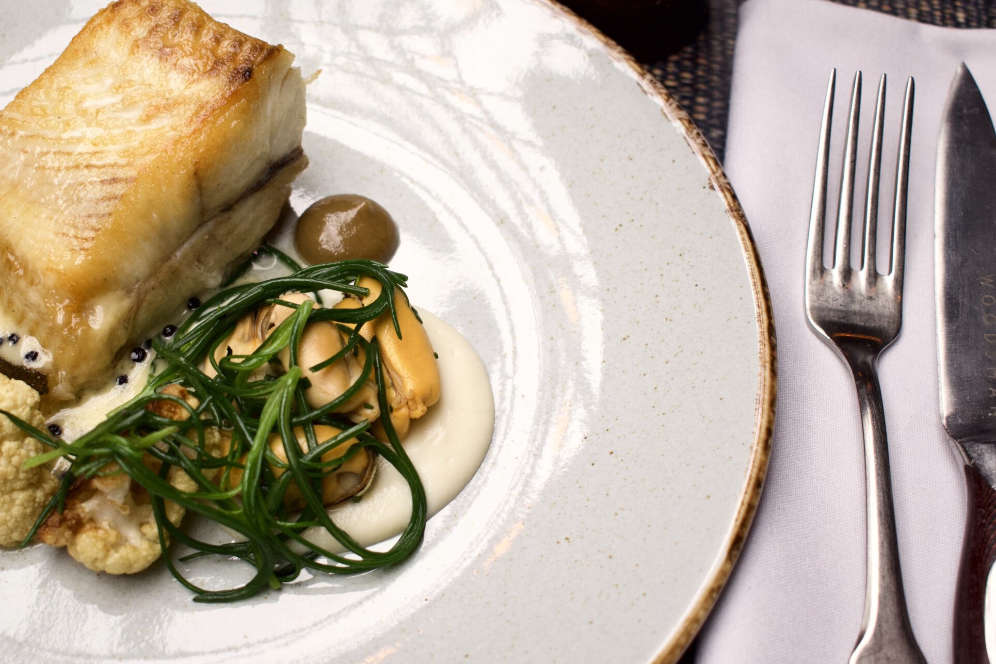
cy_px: 278
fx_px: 1706
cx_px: 406
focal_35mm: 62
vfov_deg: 22.0
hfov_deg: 32.5
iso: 400
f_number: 4.2
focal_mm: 31
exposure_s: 1/500
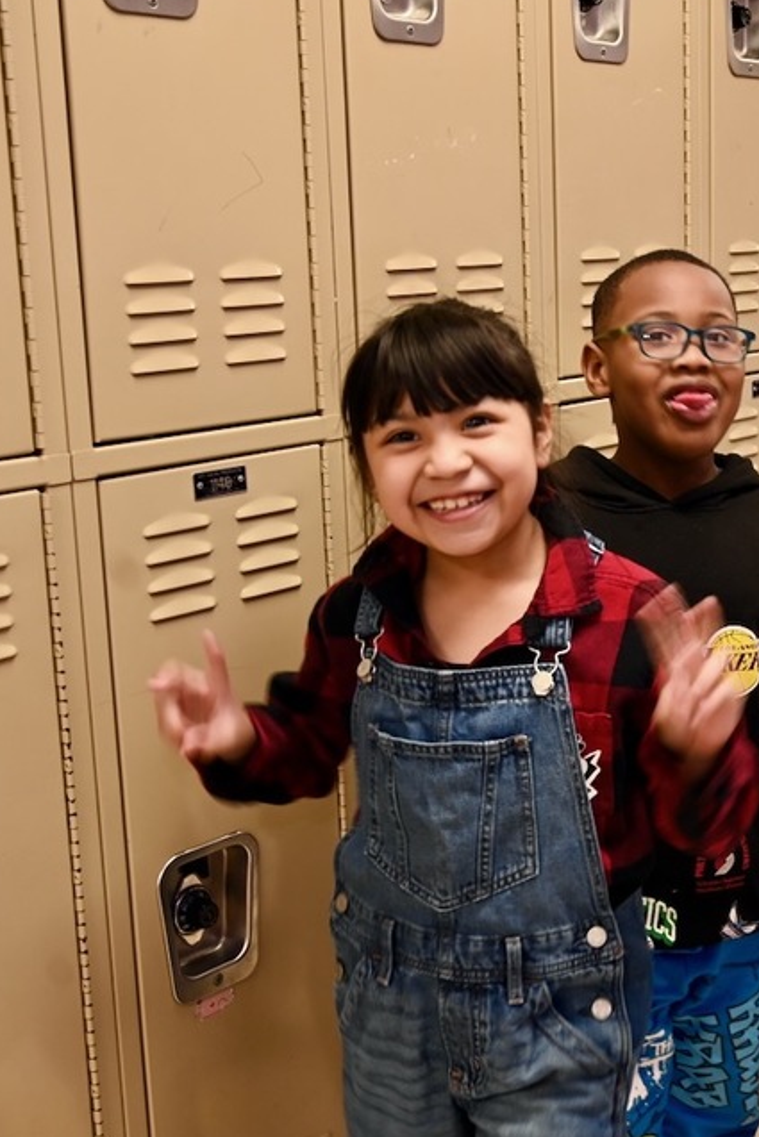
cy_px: 557
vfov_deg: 37.5
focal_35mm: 53
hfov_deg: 24.2
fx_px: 1675
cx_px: 788
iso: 250
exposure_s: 1/25
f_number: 4.5
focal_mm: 33
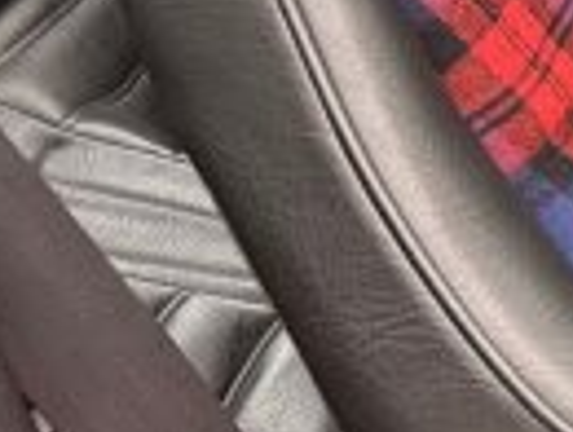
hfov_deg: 13.5
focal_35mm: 118
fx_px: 1957
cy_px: 110
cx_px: 1243
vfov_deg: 12.6
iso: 640
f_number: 1.78
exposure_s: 1/33
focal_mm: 6.76
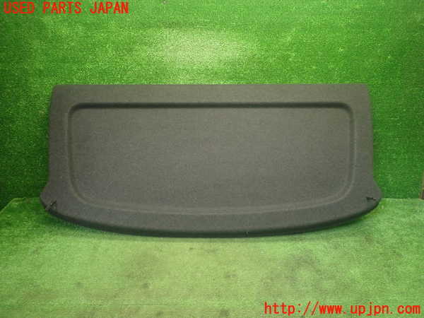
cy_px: 159
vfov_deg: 54.9
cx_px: 212
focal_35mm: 25
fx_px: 306
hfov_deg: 69.4
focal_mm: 4.5
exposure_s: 1/30
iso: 200
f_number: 2
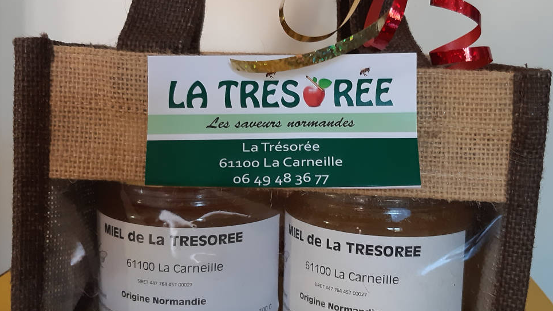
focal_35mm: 44
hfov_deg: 46.3
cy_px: 132
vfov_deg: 27.1
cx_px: 313
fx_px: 645
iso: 250
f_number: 1.7
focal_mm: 3.92
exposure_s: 1/50
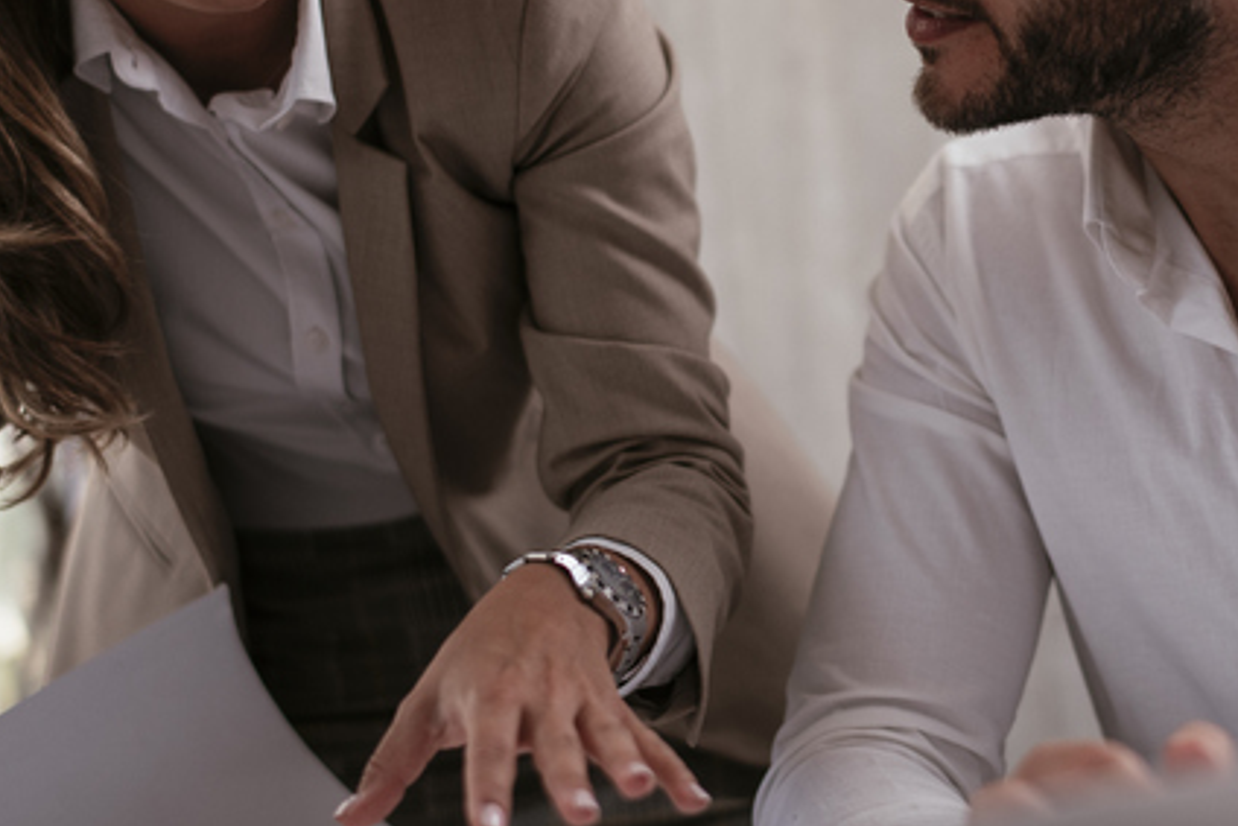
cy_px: 232
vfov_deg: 13.8
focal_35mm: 99
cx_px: 829
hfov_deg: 20.5
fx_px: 3405
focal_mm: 58
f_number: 2
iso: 320
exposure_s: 1/400
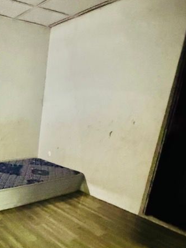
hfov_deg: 37.4
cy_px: 175
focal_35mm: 32
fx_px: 229
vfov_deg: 55.0
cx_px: -16
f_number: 2.2
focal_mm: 2.22
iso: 2500
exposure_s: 1/26
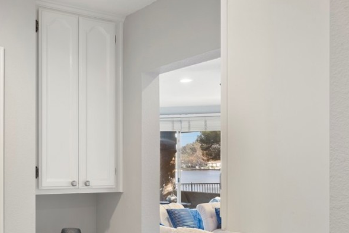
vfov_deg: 32.9
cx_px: 60
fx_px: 388
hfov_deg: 45.5
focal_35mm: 40
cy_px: 170
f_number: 22
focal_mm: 23
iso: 100
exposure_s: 15
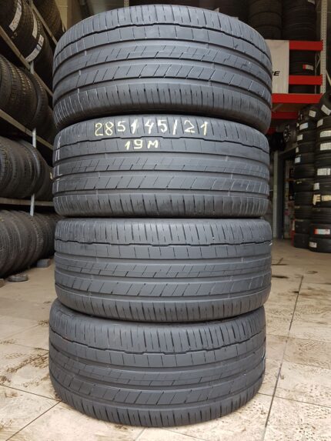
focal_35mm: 26
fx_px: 331
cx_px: 166
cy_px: 220
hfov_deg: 53.1
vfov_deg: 67.3
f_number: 1.7
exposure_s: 1/50
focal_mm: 4.2
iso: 100
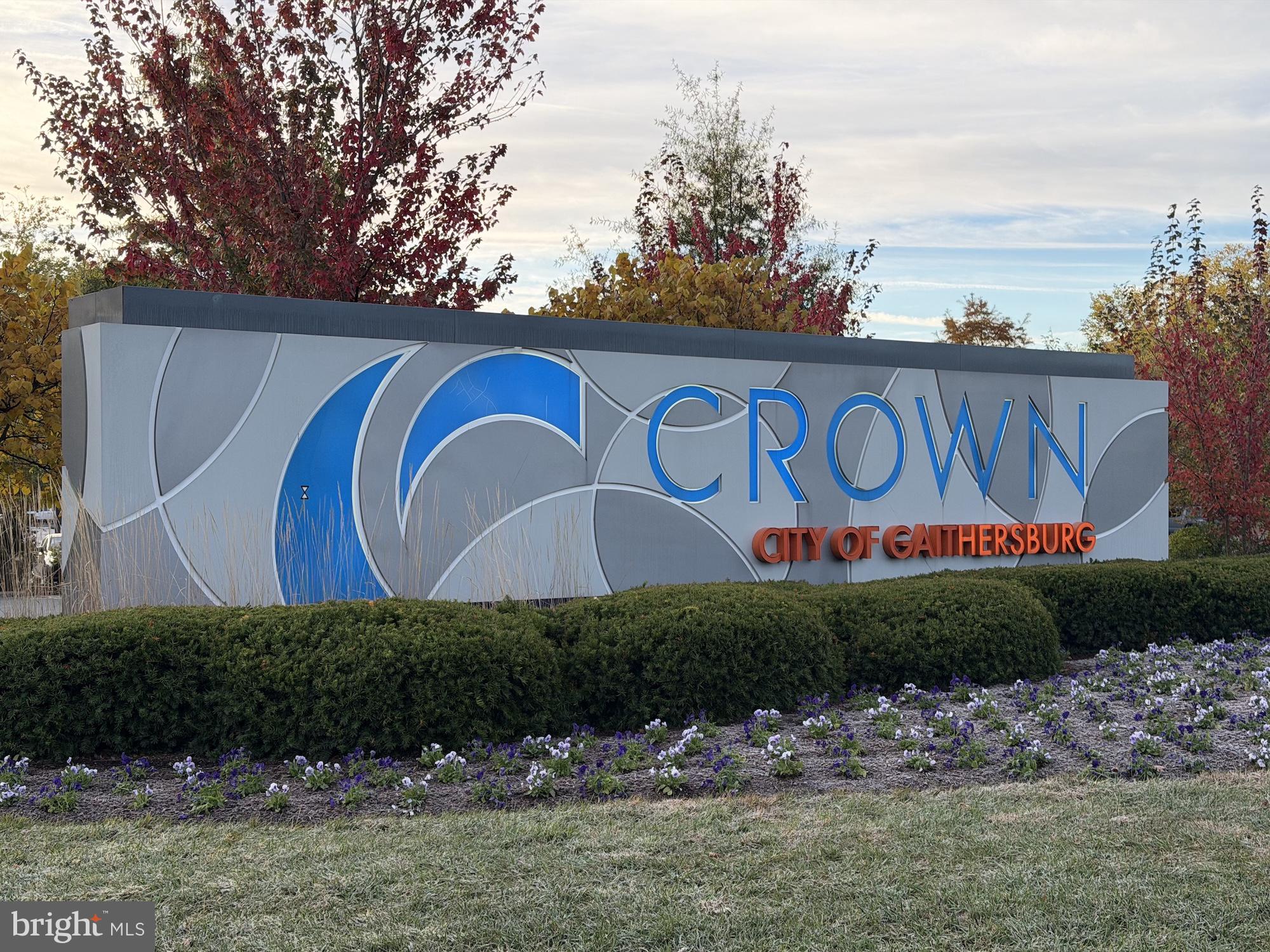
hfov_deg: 39.7
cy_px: 476
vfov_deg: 30.3
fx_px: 1761
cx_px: 635
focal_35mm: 48
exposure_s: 1/987
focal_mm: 6.76
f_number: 1.78
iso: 80
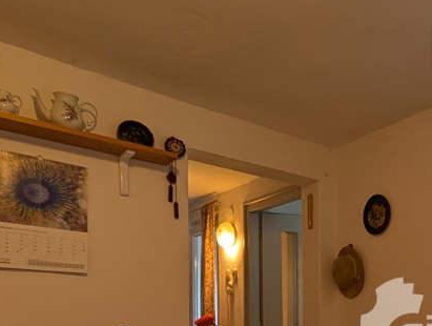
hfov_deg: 43.0
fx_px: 438
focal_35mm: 35
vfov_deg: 37.2
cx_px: 457
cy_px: 315
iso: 48
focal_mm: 2.02
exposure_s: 1/57.5
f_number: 1.7
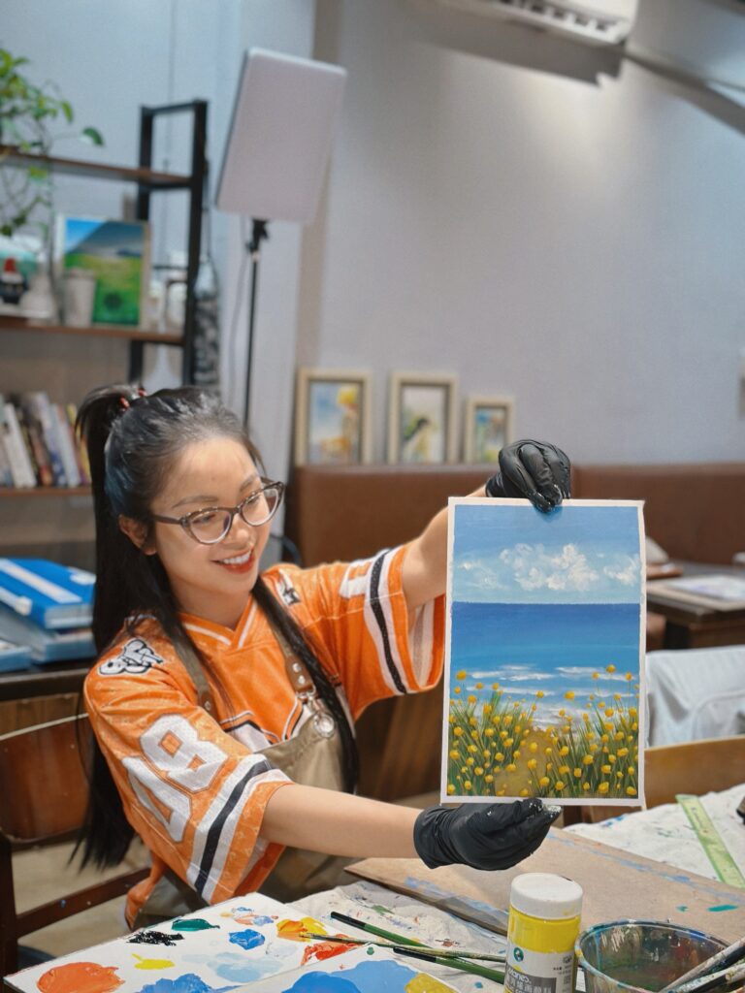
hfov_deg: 30.3
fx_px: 1377
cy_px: 496
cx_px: 372
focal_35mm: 48
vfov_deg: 39.7
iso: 125
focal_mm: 6.86
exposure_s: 1/50
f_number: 1.78
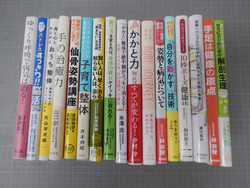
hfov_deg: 69.4
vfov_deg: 54.9
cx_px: 125
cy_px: 94
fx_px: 181
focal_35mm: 25
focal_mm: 4.5
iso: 180
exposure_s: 1/30
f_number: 3.4
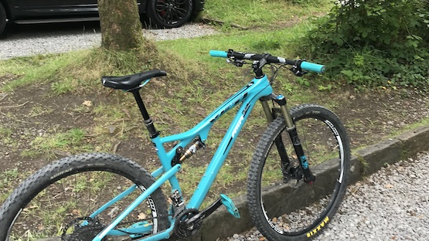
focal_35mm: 44
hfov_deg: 46.4
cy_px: 82
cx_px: 212
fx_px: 500
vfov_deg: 26.9
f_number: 1.8
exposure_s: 1/100
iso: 32
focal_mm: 3.99
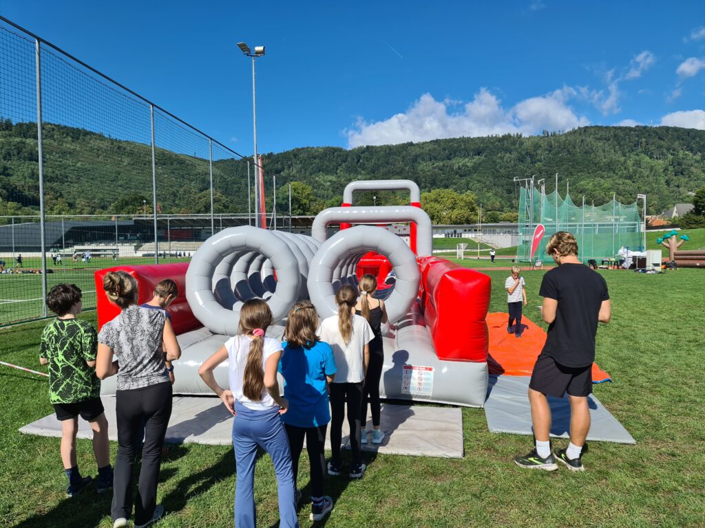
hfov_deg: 69.4
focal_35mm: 25
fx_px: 509
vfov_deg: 54.9
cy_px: 264
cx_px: 352
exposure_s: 1/1224
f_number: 1.8
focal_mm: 7
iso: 50
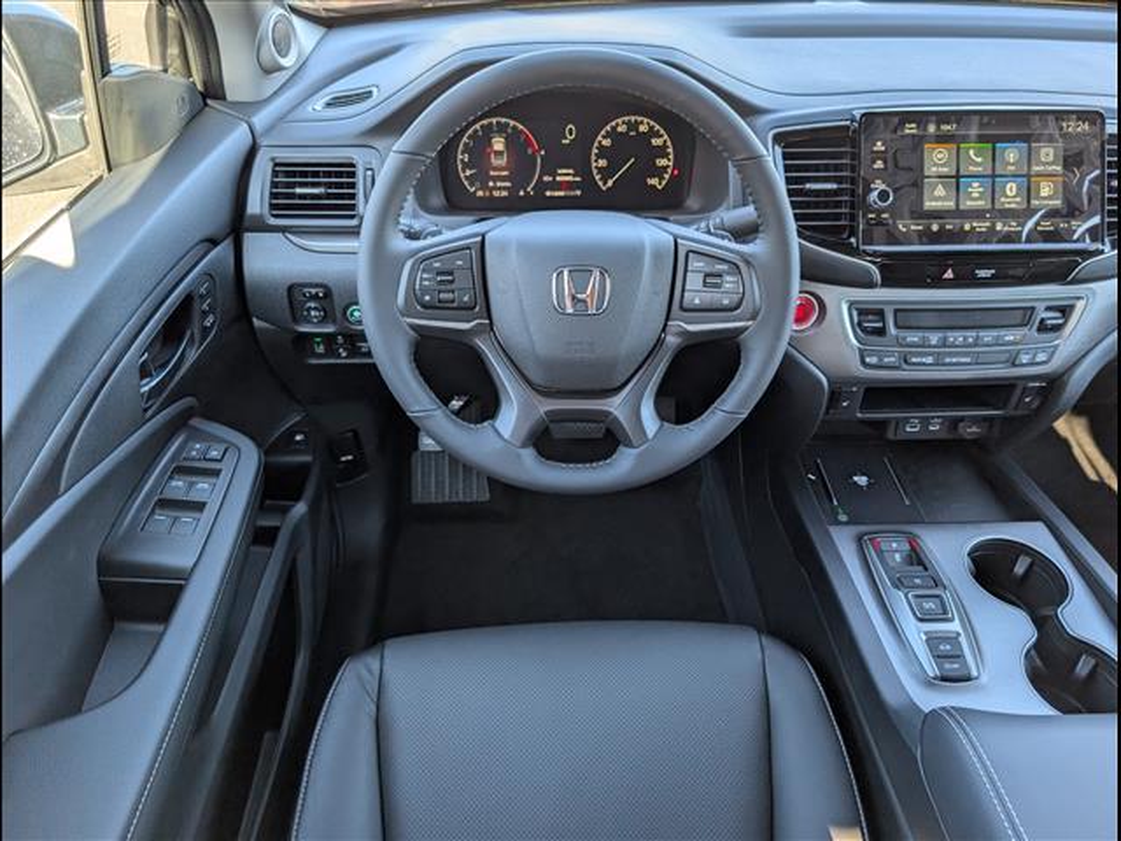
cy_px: 420
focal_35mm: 24
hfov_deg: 71.6
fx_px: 777
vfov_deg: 56.8
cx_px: 560
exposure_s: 1/294
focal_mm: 6.9
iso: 164
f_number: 1.68
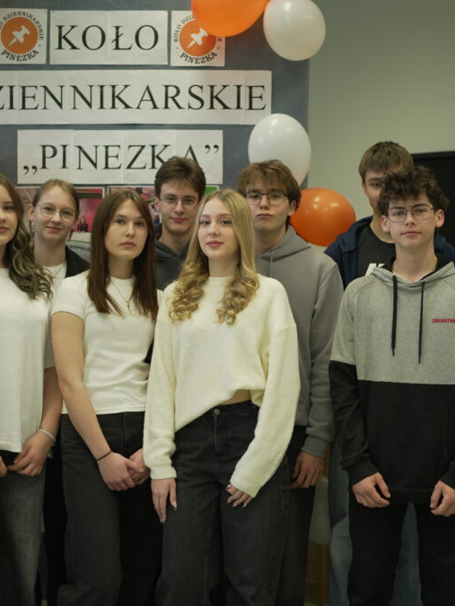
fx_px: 894
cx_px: 226
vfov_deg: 37.5
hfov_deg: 28.6
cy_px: 302
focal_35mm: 51
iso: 320
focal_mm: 35
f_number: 1.4
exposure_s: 1/320
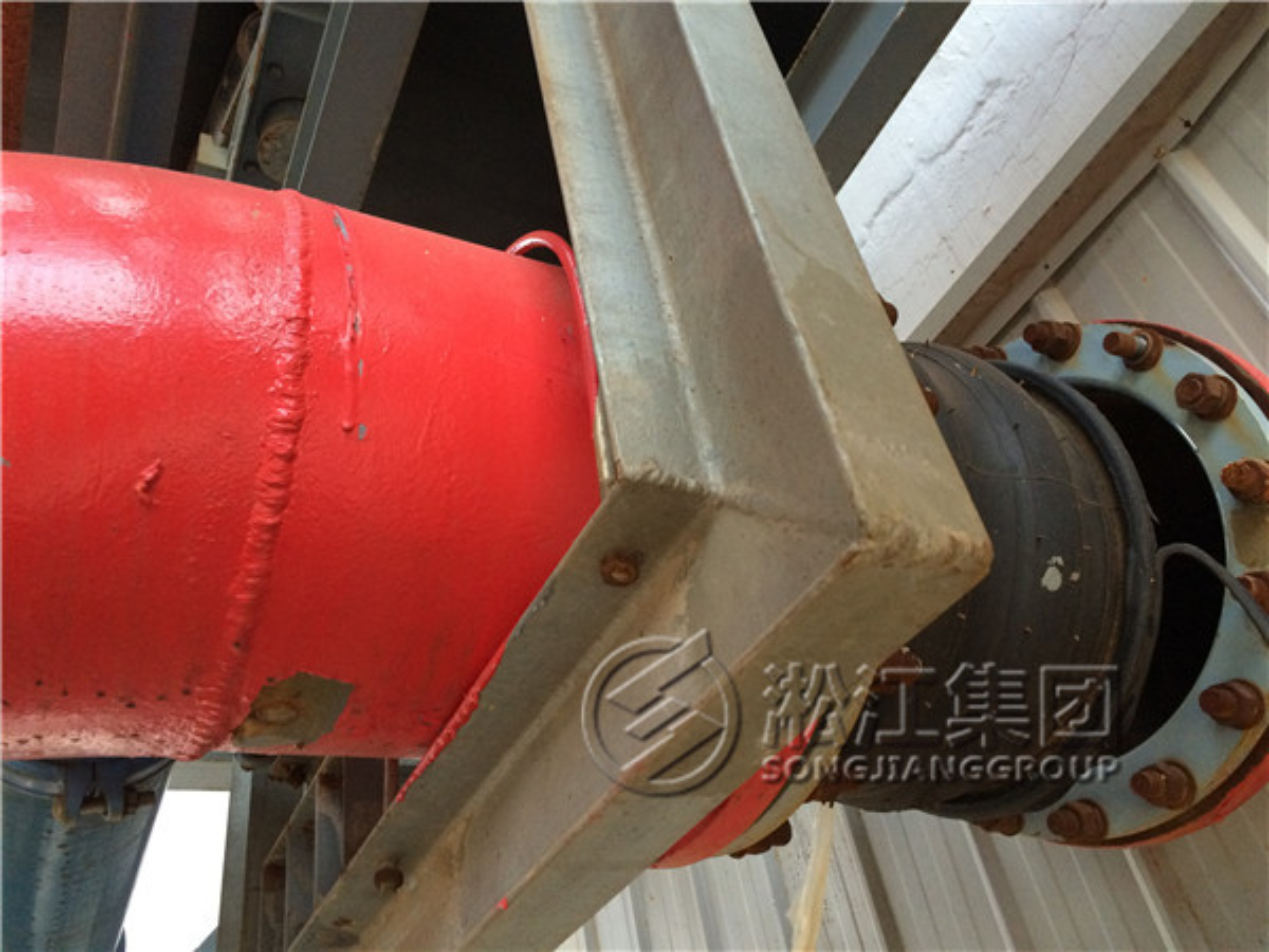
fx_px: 1063
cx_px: 634
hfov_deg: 61.7
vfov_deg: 48.2
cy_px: 476
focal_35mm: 29
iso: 200
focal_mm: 4.15
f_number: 2.2
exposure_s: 1/30
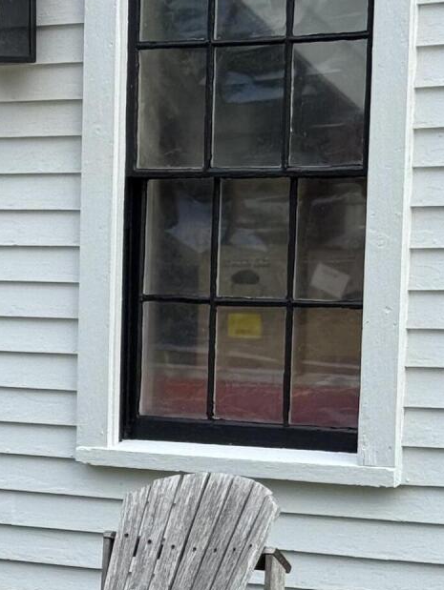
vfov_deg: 12.6
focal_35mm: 155
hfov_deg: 9.4
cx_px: -174
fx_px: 2648
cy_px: 572
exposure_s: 1/1678
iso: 64
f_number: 1.78
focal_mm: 6.76
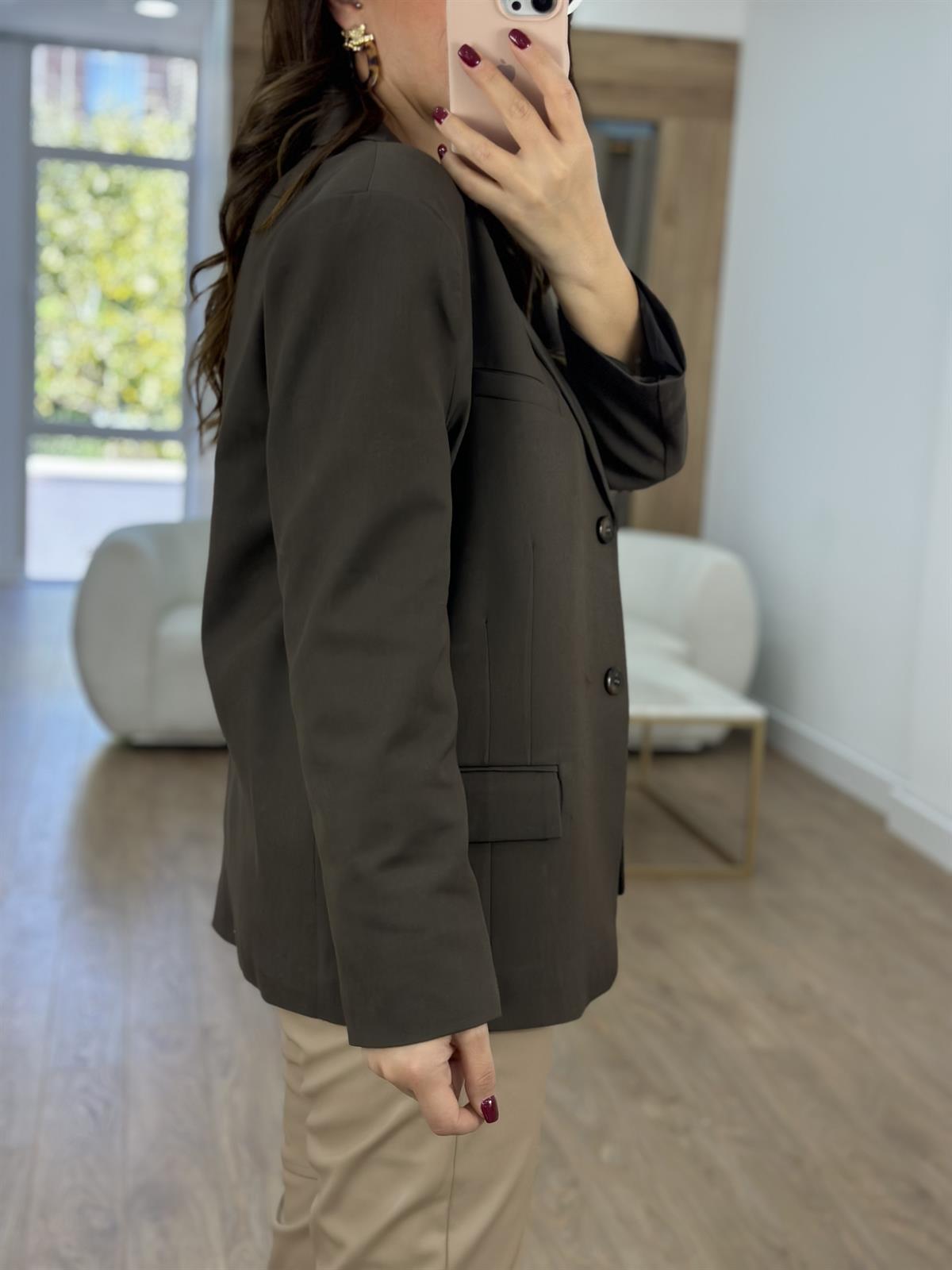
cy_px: 635
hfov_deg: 30.3
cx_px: 476
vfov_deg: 39.7
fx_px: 1760
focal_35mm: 48
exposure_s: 1/279
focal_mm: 6.86
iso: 80
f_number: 1.78
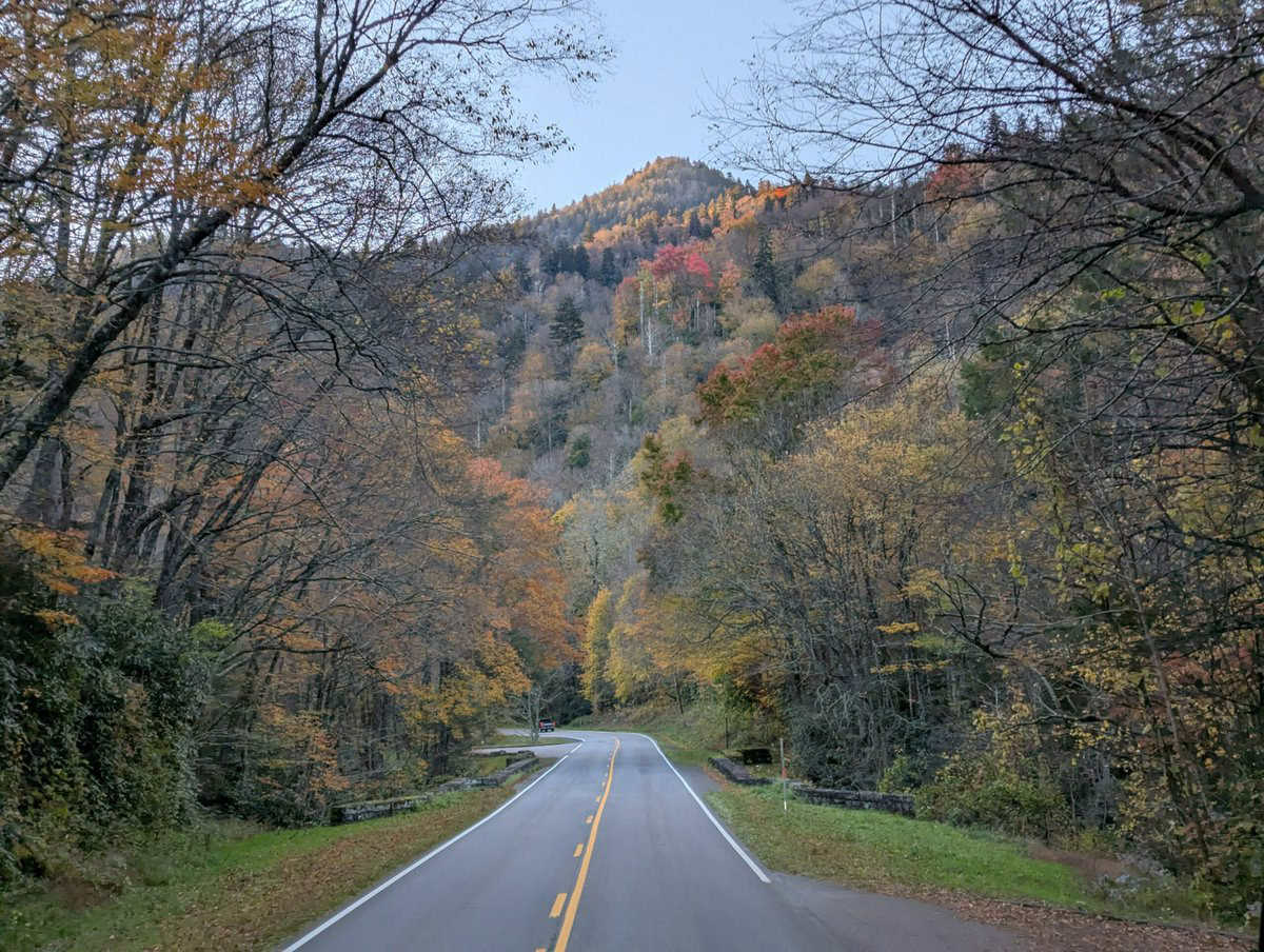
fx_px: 1756
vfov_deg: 30.3
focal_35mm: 48
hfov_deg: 39.6
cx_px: 632
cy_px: 476
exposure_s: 1/204
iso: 46
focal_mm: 6.8
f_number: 1.9
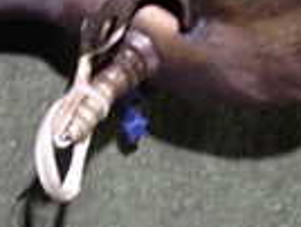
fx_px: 1167
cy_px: -169
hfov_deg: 14.3
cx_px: -54
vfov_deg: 10.5
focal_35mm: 134
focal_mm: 5.4
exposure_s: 1/20
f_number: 2.3
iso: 800
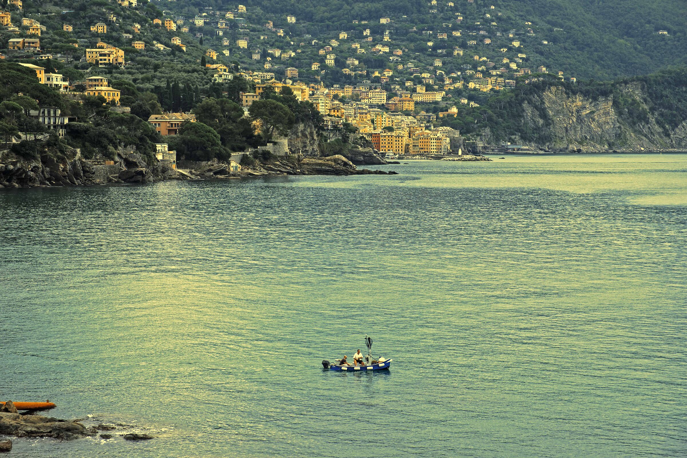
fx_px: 1584
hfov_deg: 24.5
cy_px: 229
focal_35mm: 83
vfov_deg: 16.5
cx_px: 344
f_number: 5.6
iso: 125
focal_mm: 55
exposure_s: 1/340
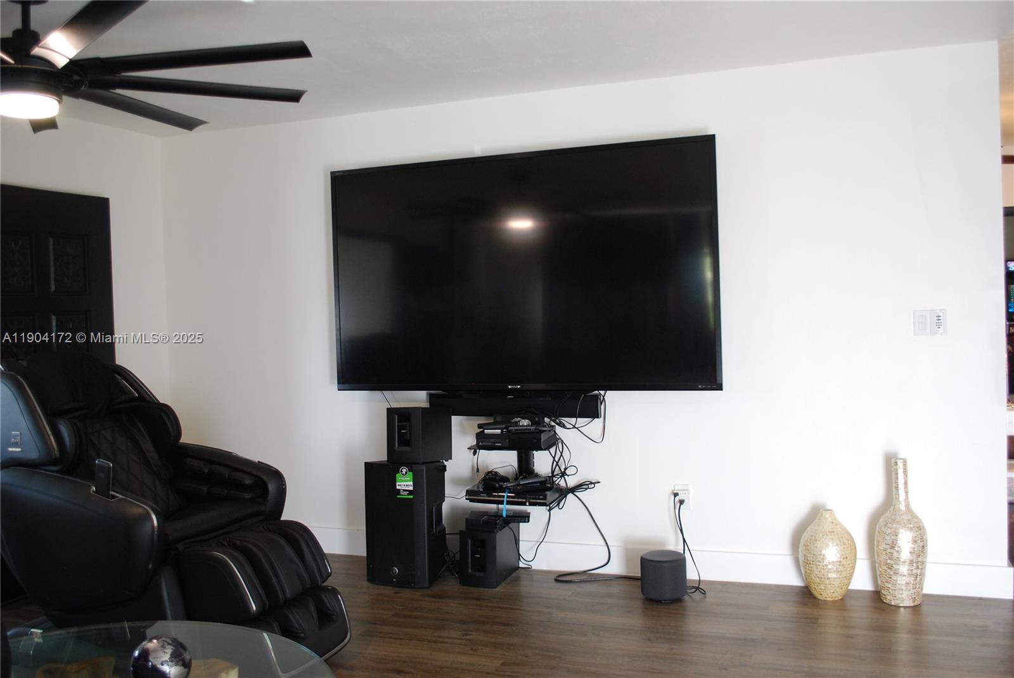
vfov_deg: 40.0
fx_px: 930
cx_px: 507
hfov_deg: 57.2
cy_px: 339
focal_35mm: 33
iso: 400
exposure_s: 1/20
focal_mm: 22
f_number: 4
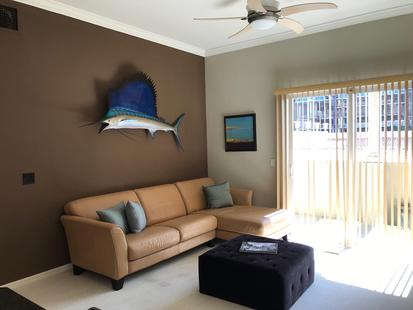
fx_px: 334
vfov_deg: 49.7
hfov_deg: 63.4
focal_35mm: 28
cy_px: 155
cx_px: 206
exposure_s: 1/120
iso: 20
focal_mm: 3.99
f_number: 1.8
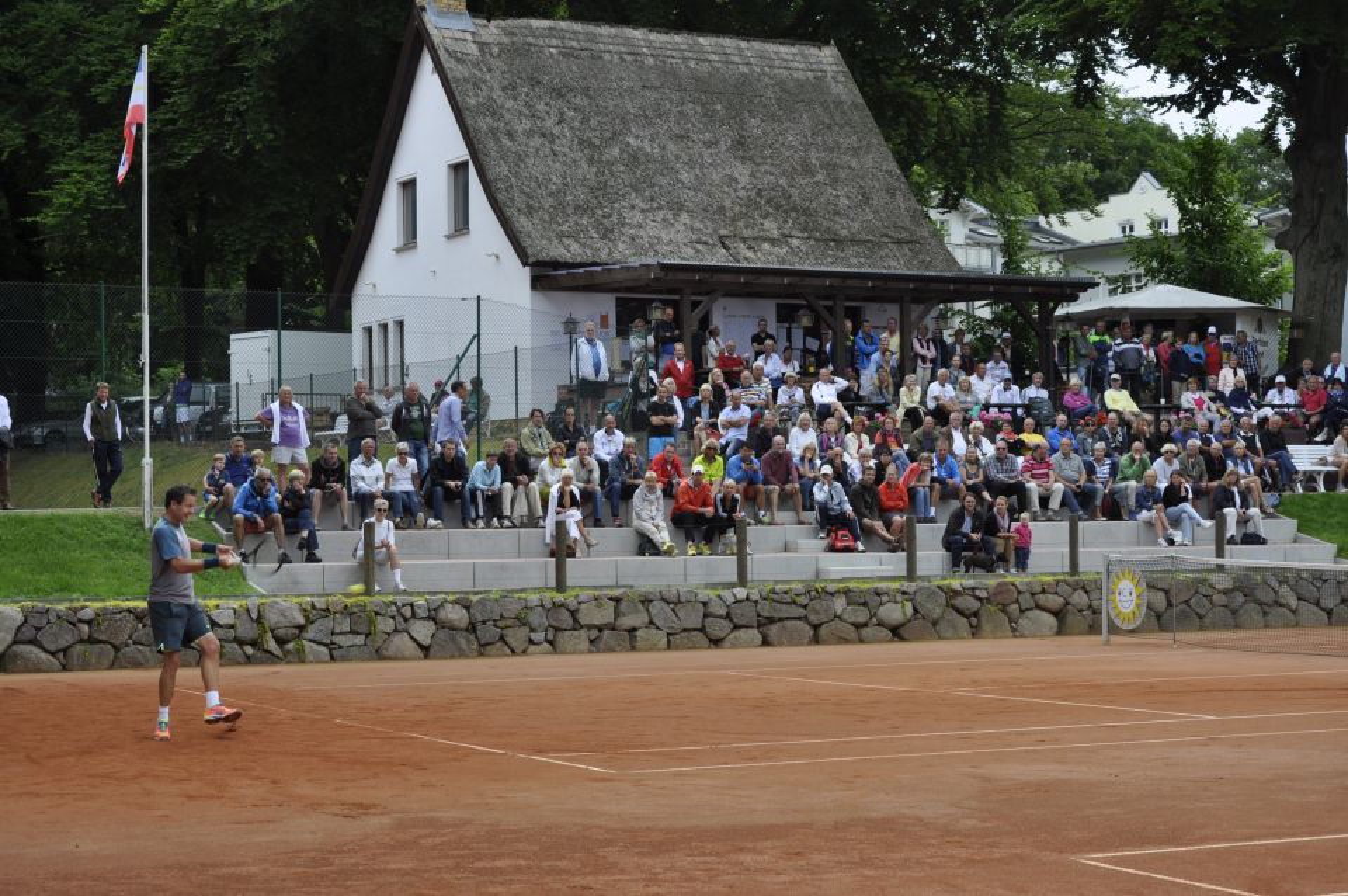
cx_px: 674
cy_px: 448
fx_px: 2357
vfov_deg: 21.5
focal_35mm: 63
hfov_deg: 31.9
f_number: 9.5
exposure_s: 1/350
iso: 200
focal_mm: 42
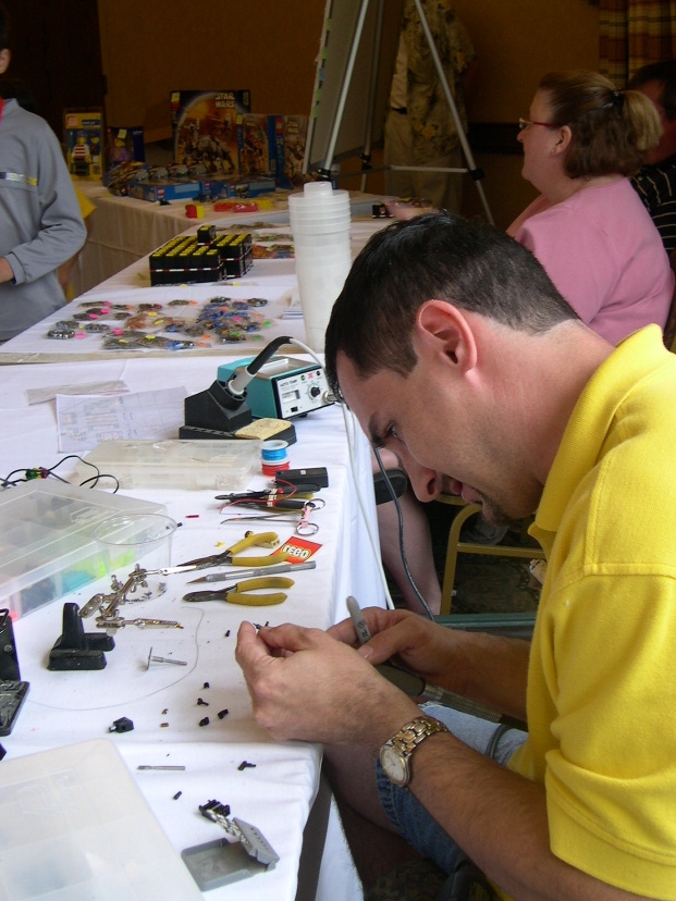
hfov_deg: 30.8
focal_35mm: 47
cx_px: 402
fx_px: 1224
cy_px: 387
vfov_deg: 40.3
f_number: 2.8
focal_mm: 8
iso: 100
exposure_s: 1/32.9
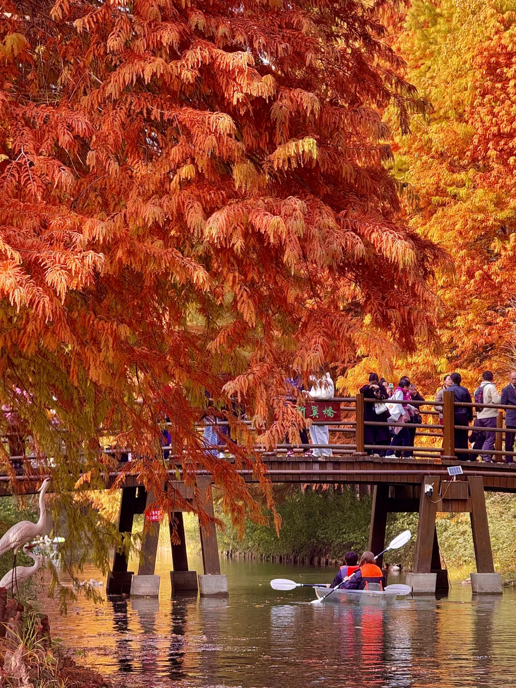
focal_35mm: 120
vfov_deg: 16.4
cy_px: 344
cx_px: 258
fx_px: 2385
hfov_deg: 12.3
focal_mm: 15.66
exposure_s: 1/99
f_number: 2.8
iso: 50
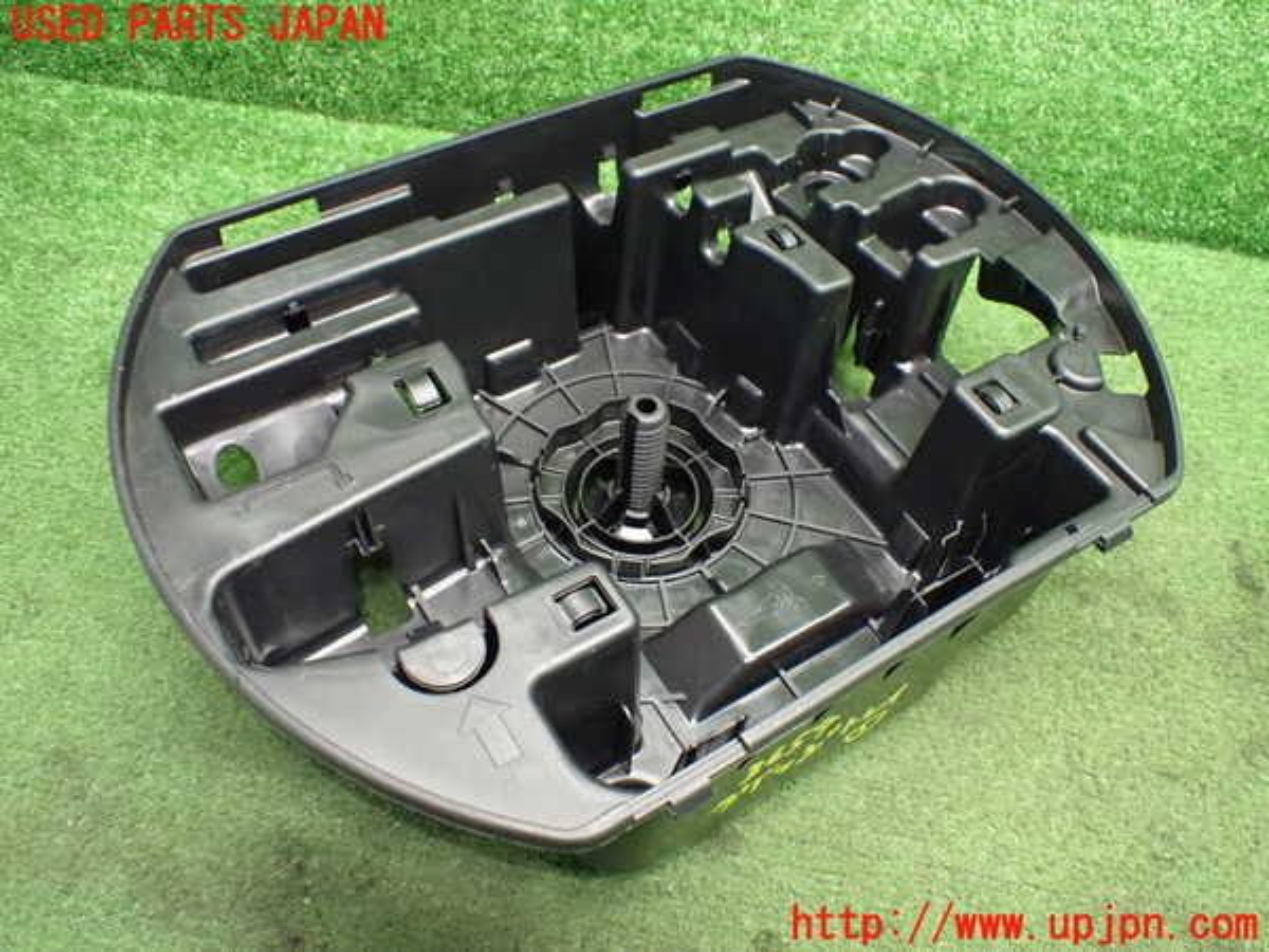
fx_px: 1100
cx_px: 634
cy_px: 476
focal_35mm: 30
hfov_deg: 60.0
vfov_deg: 46.8
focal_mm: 5.4
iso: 800
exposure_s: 1/50
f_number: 2.3
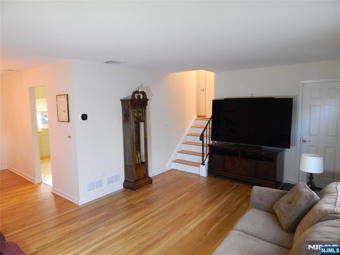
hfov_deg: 73.9
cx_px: 170
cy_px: 128
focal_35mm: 23
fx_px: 226
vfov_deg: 58.9
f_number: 3
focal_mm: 4
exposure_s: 1/30
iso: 720
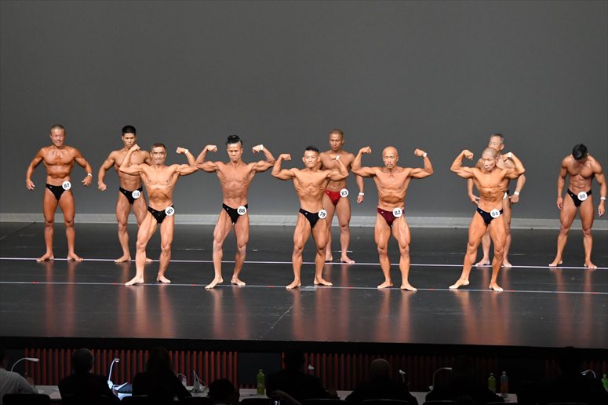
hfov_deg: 13.7
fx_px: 2532
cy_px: 202
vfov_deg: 9.1
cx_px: 304
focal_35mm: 150
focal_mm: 100
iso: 5000
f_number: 5.6
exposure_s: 1/400
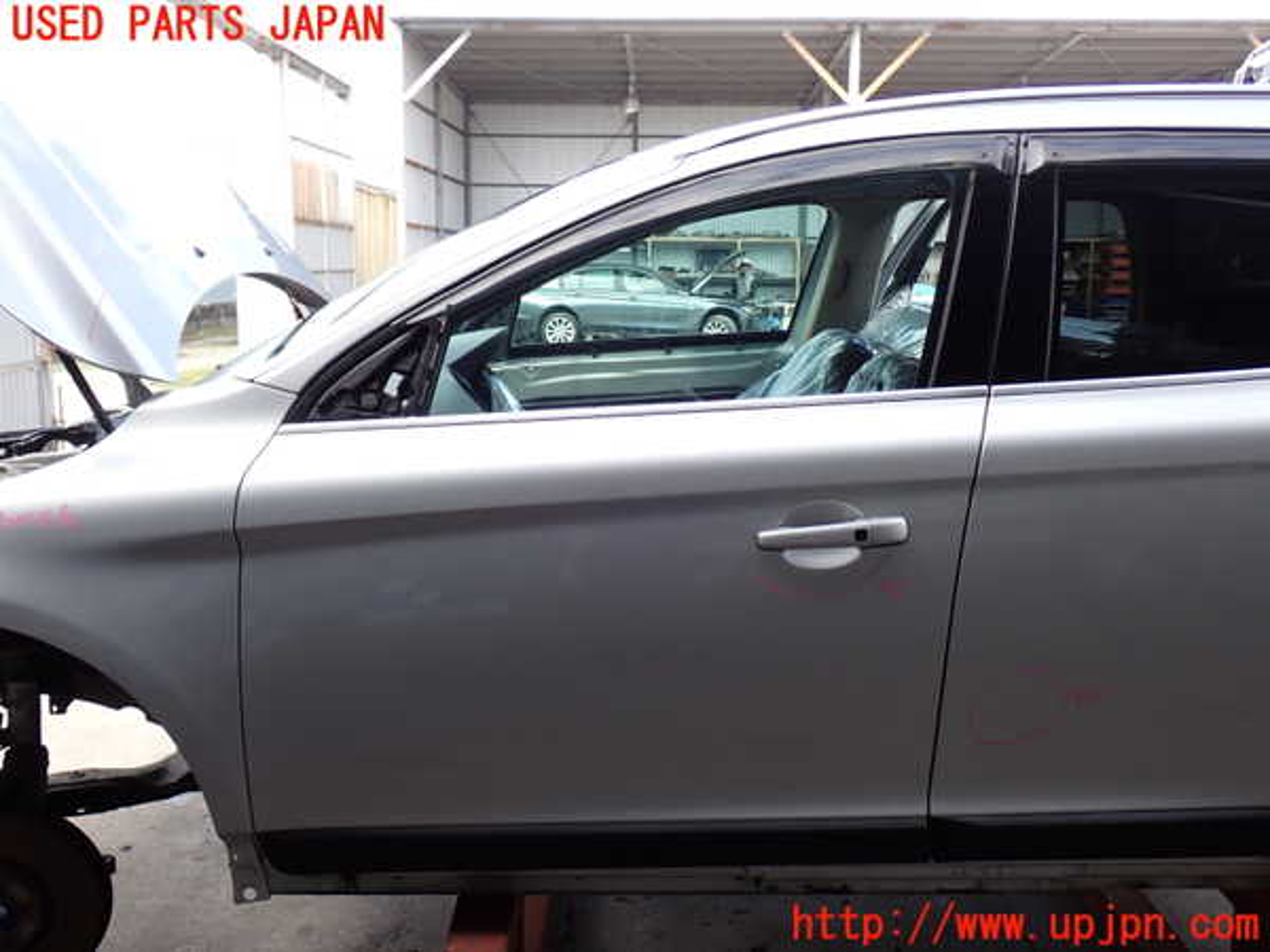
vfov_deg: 39.7
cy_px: 476
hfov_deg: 51.4
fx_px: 1321
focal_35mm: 36
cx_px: 635
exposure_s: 1/160
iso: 100
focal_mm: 6.37
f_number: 3.5
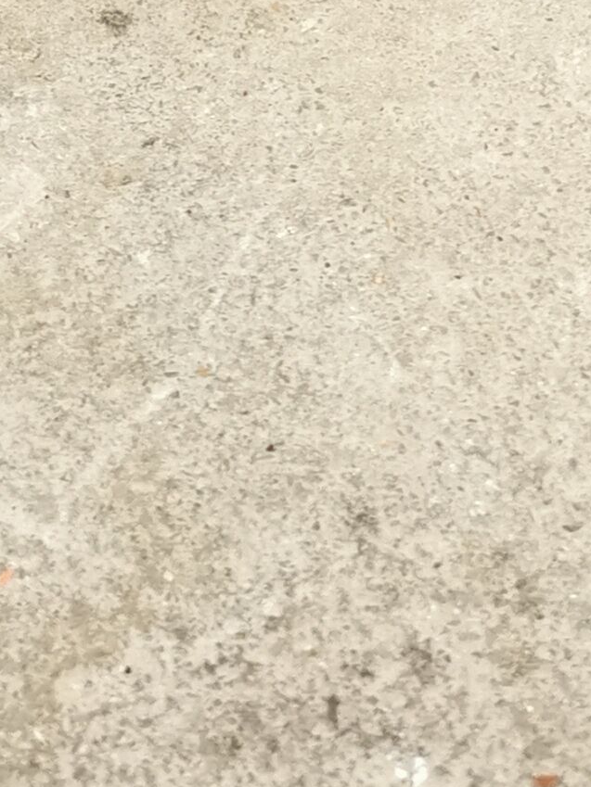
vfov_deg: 14.1
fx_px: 2640
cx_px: 245
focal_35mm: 116
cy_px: -806
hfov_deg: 12.8
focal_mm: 5.58
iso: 320
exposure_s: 1/50
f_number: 1.8
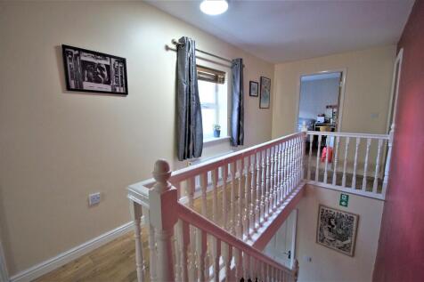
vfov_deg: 77.3
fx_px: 177
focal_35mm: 15
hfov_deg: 100.4
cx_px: 212
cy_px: 141
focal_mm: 10
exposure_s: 1/60
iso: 800
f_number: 4
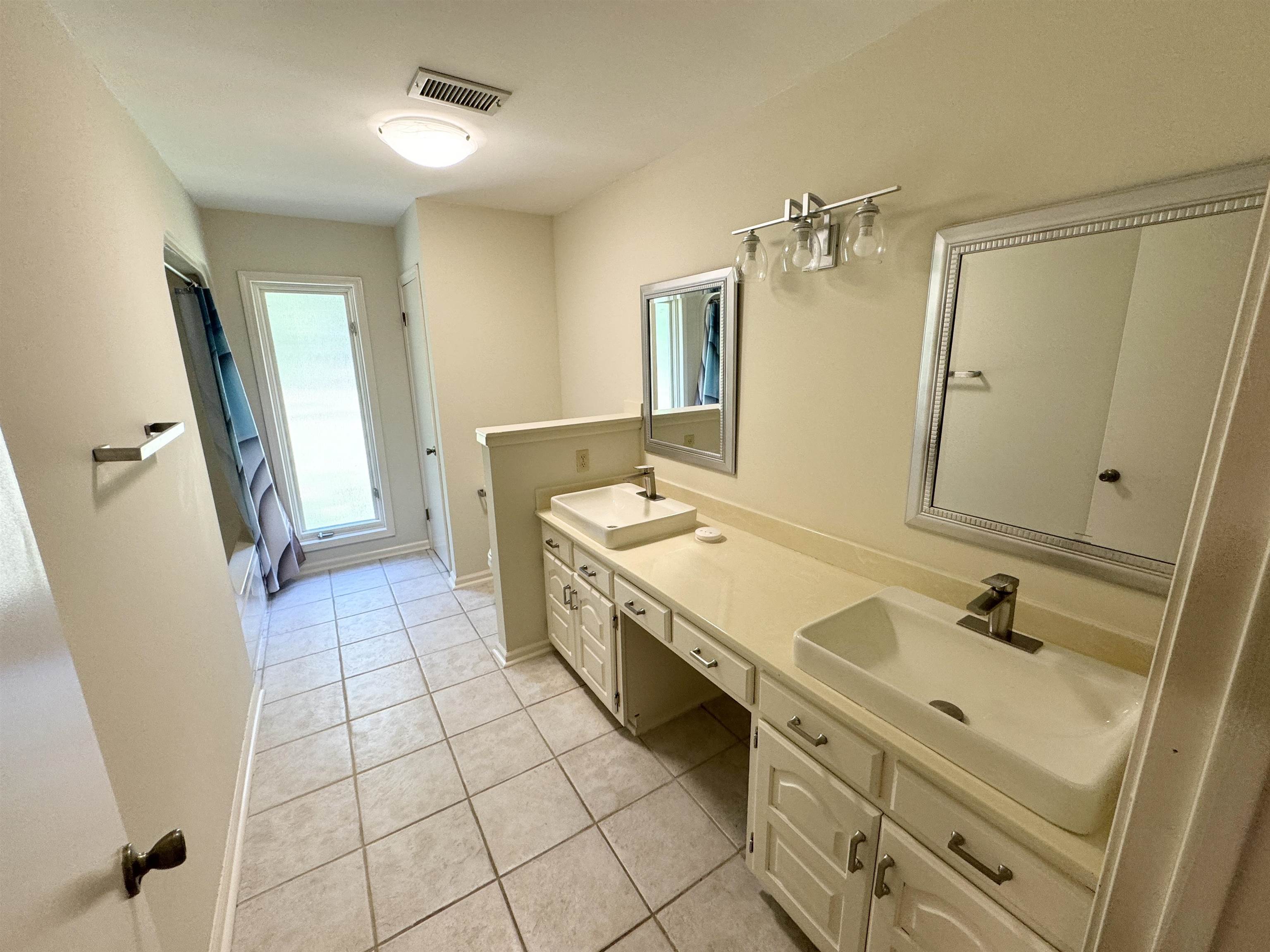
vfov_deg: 85.7
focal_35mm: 14
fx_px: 514
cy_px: 476
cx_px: 635
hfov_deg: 102.1
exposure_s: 1/120
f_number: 2.2
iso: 160
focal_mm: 2.22
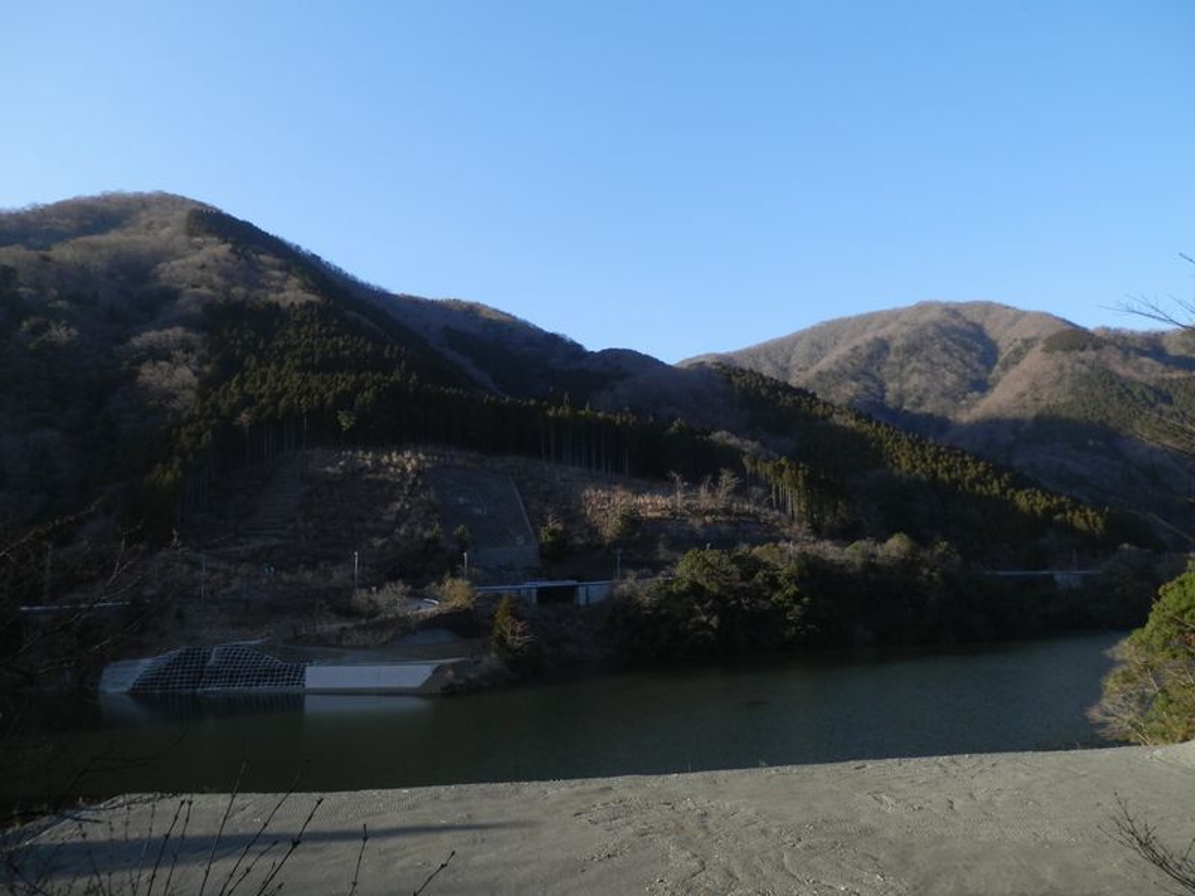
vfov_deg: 54.9
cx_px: 598
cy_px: 448
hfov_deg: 69.4
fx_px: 863
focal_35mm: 25
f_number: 3
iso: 80
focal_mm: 4.5
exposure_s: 1/500
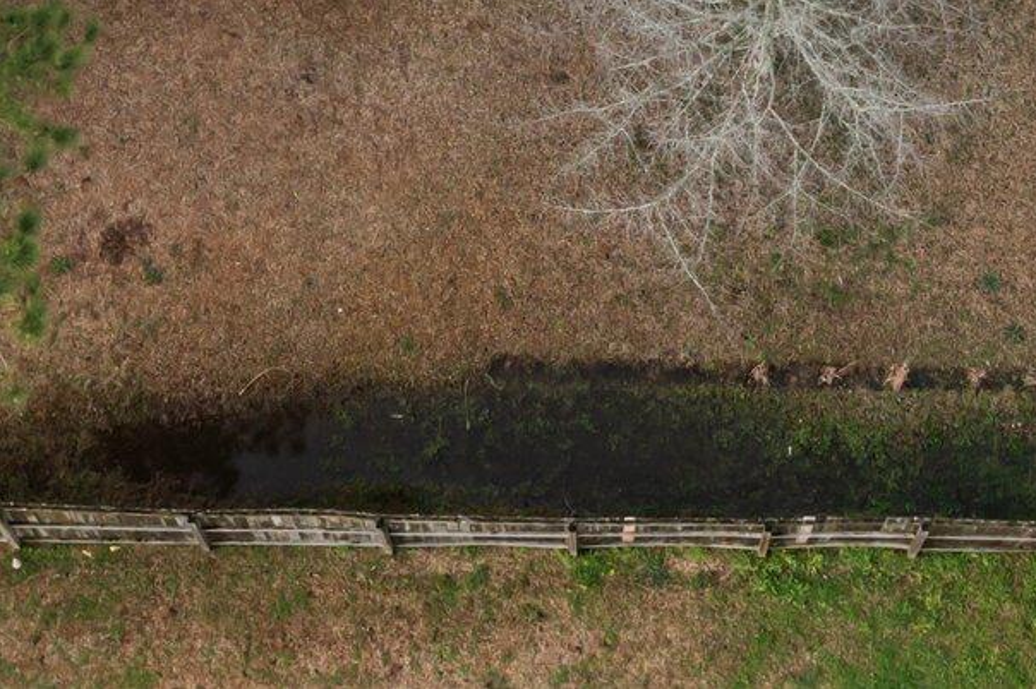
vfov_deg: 13.2
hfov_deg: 21.5
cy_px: -478
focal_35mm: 95
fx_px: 2732
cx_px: 602
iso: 100
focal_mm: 10.26
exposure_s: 1/120
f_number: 4.5
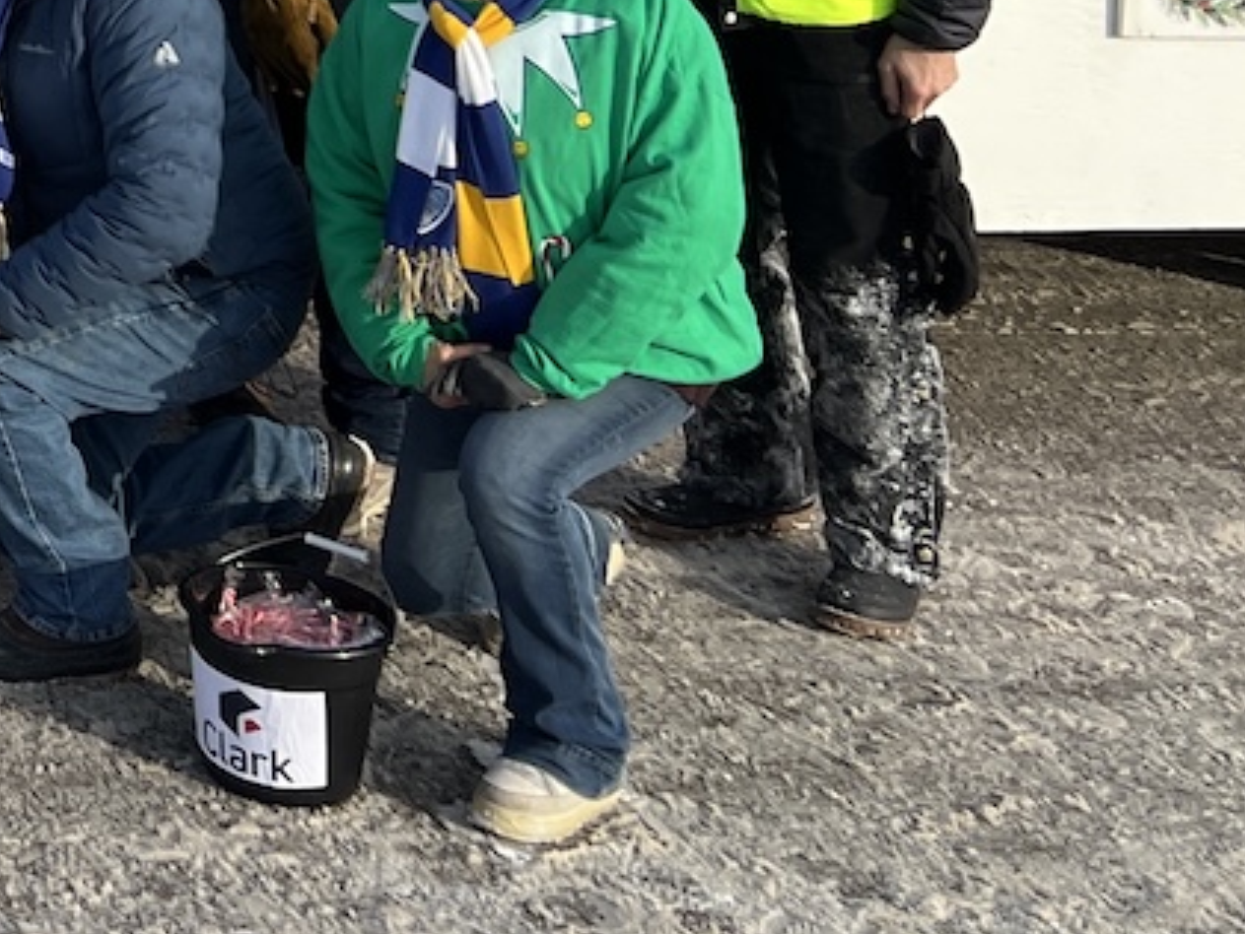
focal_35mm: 89
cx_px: -804
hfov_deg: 18.5
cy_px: -532
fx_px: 3202
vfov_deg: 15.2
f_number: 1.5
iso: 50
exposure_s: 1/1869
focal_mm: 5.7
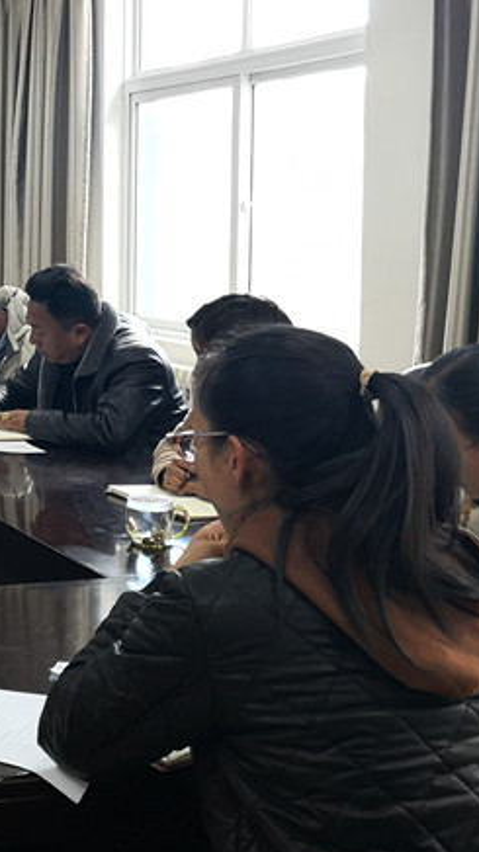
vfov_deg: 38.0
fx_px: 1220
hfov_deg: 19.2
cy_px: 272
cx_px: -262
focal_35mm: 54
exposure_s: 1/50
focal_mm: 3.95
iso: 100
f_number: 1.6
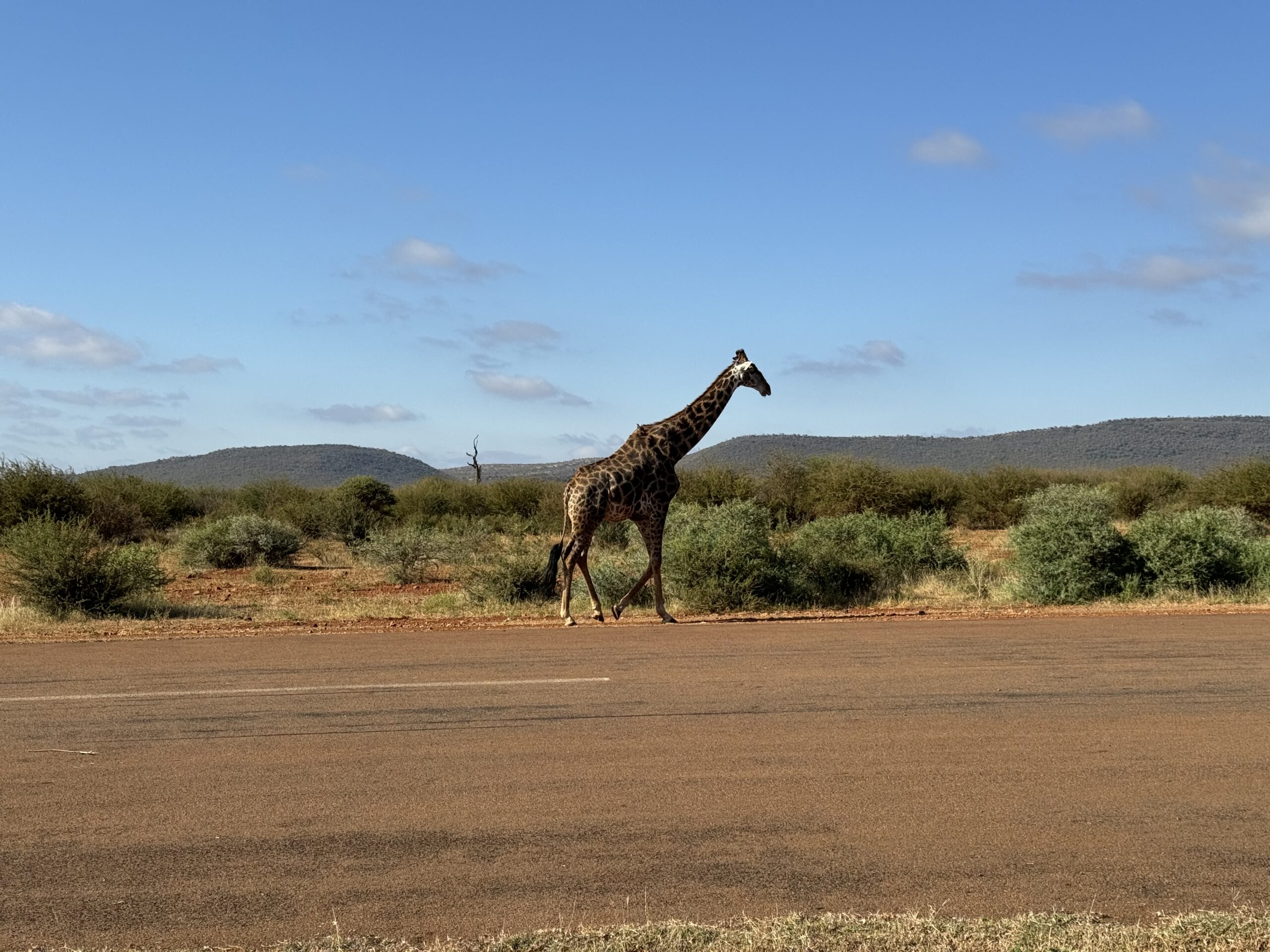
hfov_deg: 39.7
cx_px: 635
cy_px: 476
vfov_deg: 30.3
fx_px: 1761
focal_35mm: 48
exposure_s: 1/4608
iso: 64
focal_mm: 6.76
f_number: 1.78
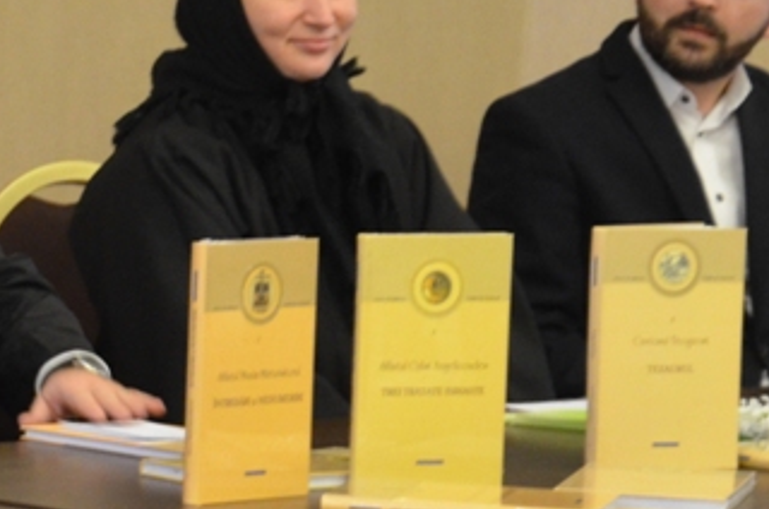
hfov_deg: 7.8
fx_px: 5564
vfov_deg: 5.2
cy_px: 327
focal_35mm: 261
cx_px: -394
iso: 1800
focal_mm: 48
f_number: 4.8
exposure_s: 1/30
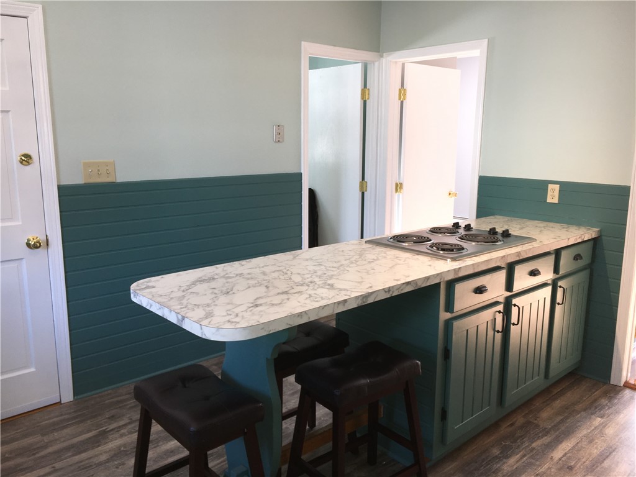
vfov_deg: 48.2
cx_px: 318
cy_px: 238
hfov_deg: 61.7
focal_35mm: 29
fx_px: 533
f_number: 2.2
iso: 25
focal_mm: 4.15
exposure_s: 1/32
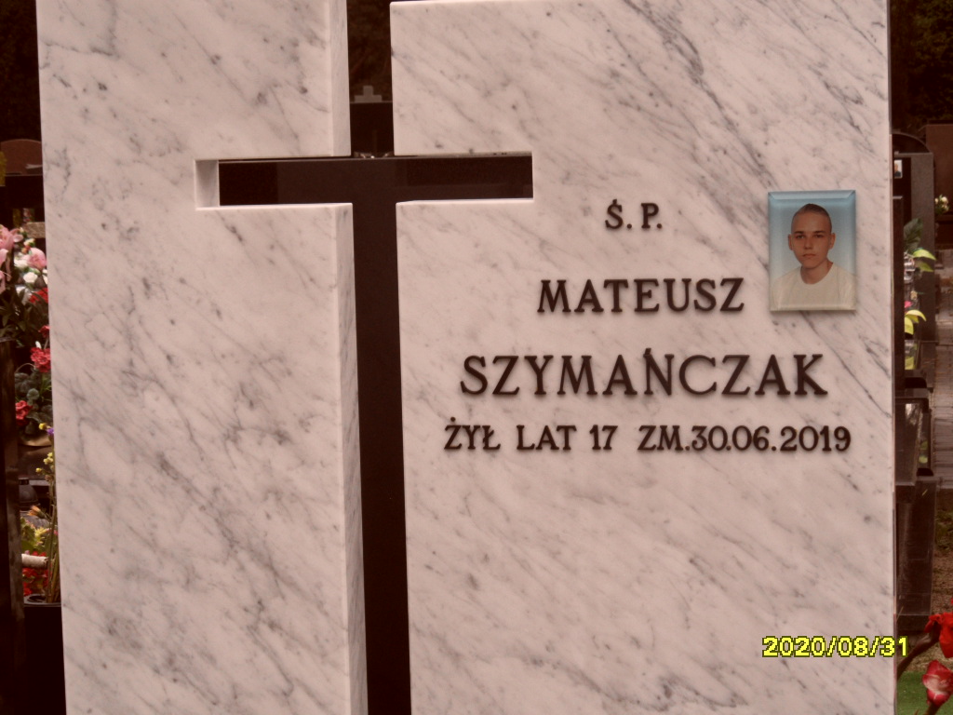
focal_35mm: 80
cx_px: 476
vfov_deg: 18.4
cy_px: 358
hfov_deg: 24.4
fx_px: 2202
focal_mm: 13.2
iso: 80
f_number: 4.2
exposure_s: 1/125
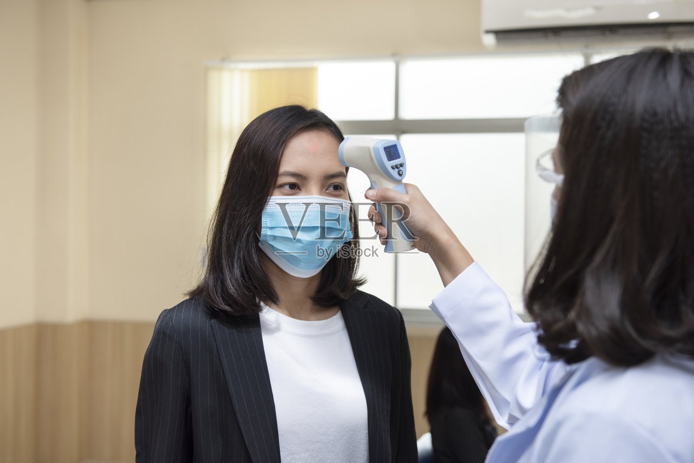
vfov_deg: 27.0
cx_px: 347
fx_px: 964
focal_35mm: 50
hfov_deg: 39.6
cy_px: 232
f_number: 4
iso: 250
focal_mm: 50
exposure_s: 1/200
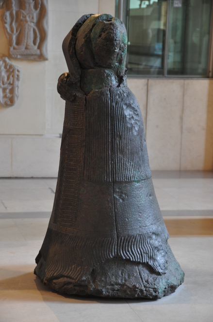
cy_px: 161
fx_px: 935
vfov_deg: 19.5
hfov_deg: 13.0
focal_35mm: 105
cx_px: 106
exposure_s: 1/30
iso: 800
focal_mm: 70
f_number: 5
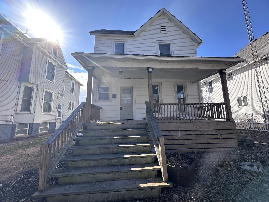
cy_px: 101
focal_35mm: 14
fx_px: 109
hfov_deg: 102.1
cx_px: 134
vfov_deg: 85.7
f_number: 2.2
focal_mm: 2.22
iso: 40
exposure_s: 1/673
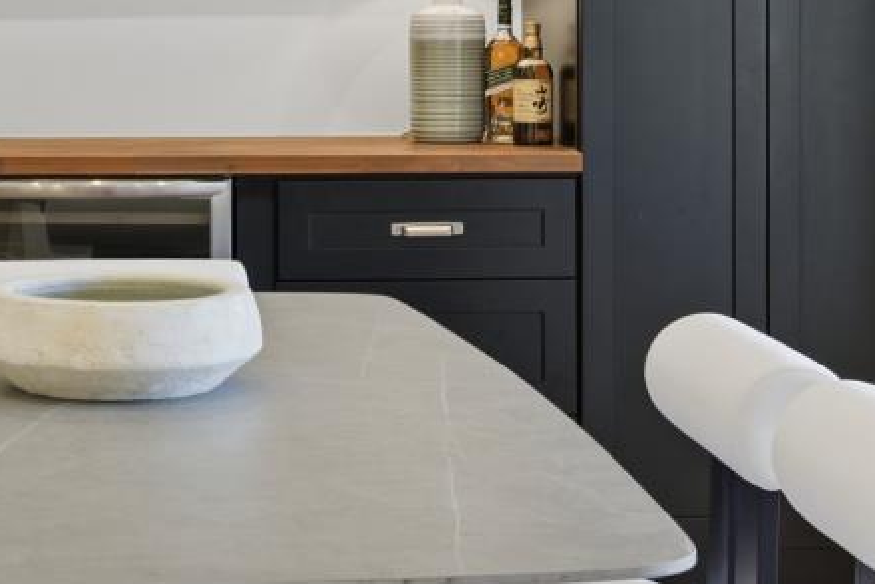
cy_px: -42
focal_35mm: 92
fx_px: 2238
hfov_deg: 21.7
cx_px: 113
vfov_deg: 14.6
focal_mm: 27
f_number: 8
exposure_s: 1/15
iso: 100
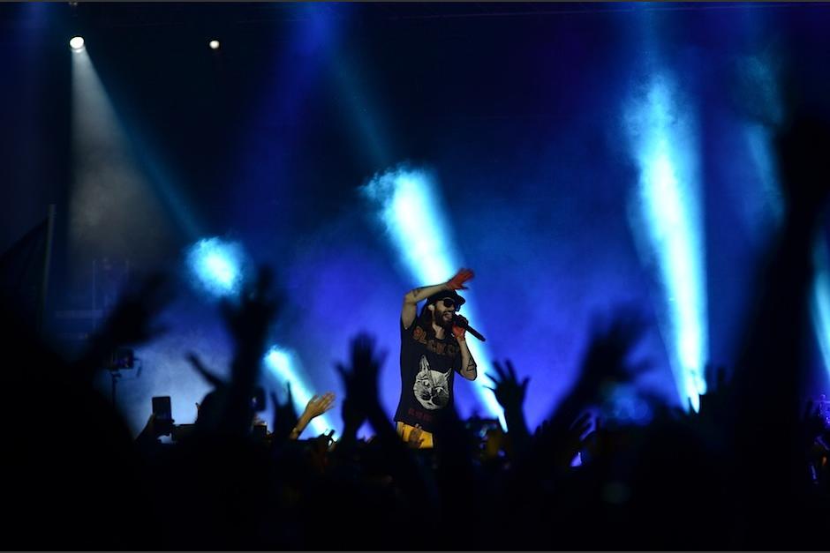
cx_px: 415
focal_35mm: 195
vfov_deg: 7.0
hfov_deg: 10.5
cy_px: 276
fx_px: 4496
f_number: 2.8
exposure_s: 1/100
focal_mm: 130
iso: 400
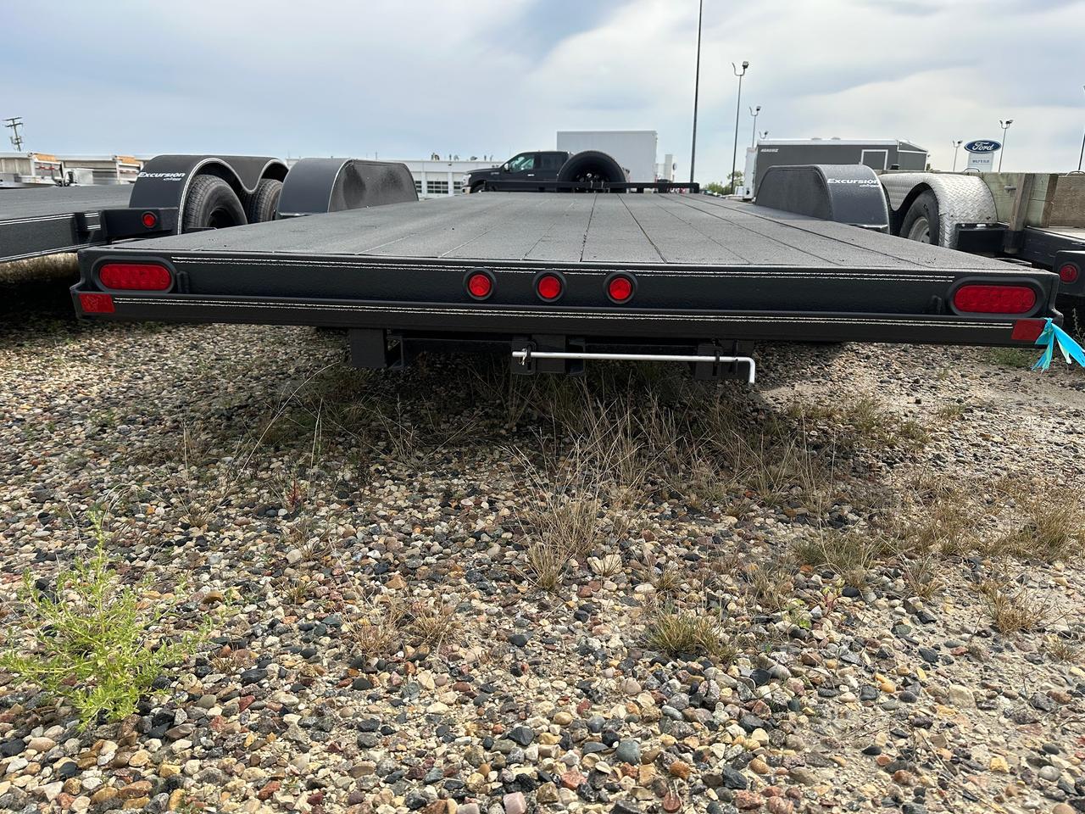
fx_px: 752
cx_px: 542
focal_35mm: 24
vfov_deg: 56.8
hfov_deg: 71.6
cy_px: 407
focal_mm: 6.86
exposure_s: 1/2110
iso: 80
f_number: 1.78
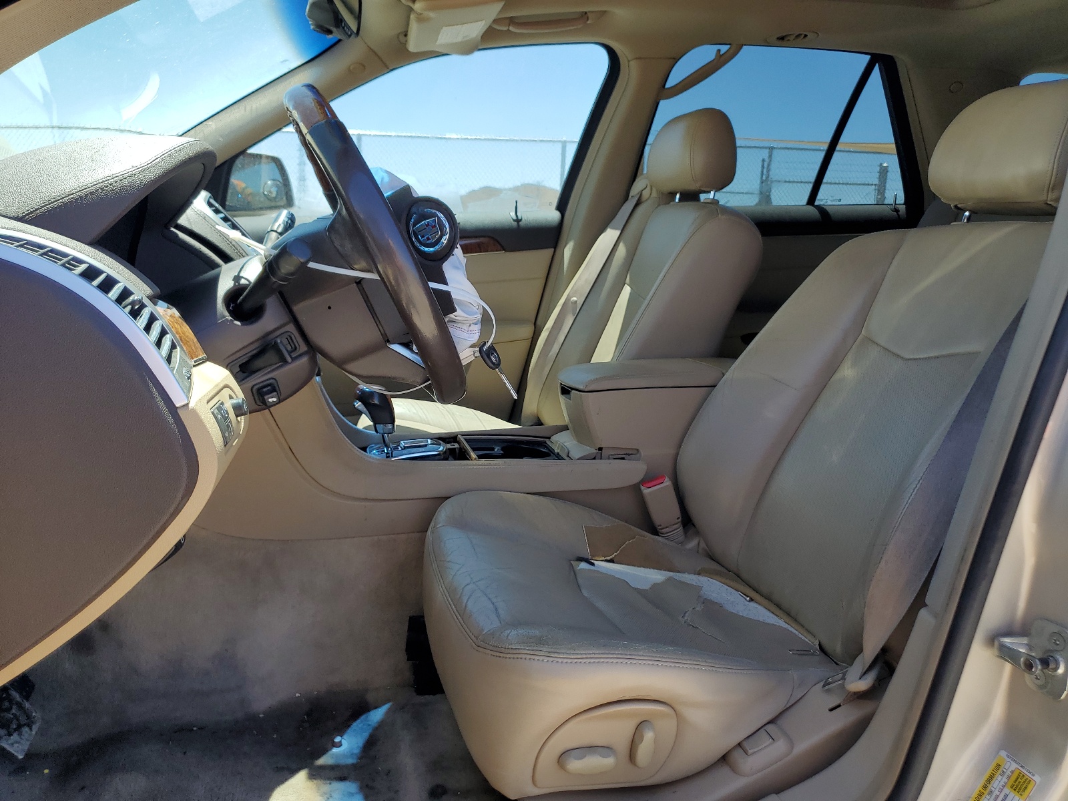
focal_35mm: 26
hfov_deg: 67.3
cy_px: 400
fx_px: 802
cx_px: 534
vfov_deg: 53.1
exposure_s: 1/833
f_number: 1.5
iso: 50
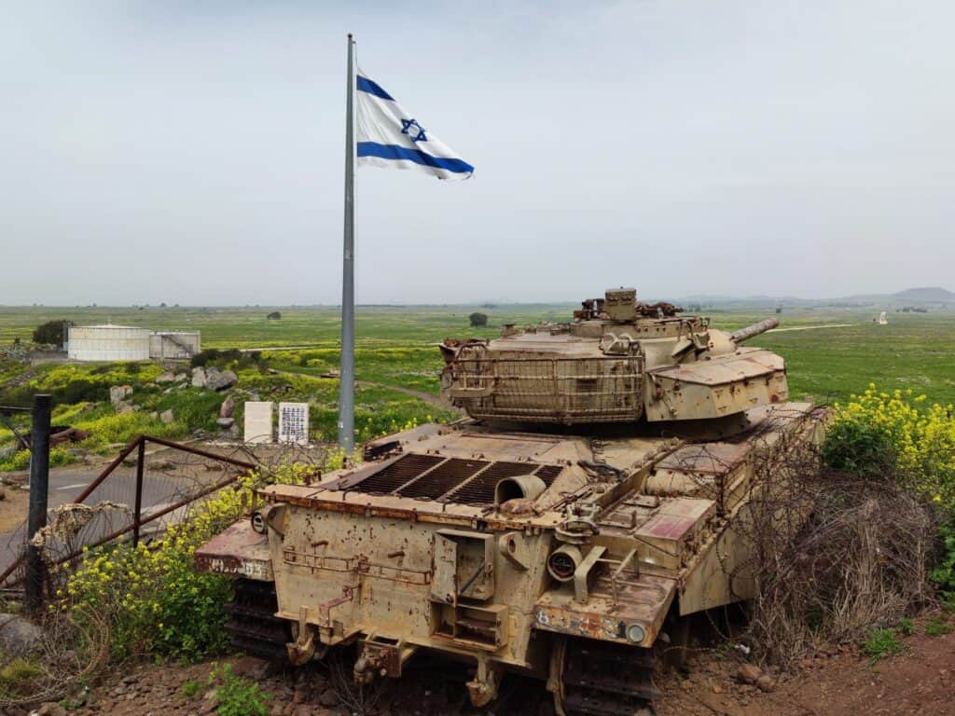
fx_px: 855
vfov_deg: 45.4
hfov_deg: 58.4
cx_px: 478
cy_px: 358
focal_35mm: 31
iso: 50
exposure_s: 1/2323
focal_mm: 6.72
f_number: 1.69
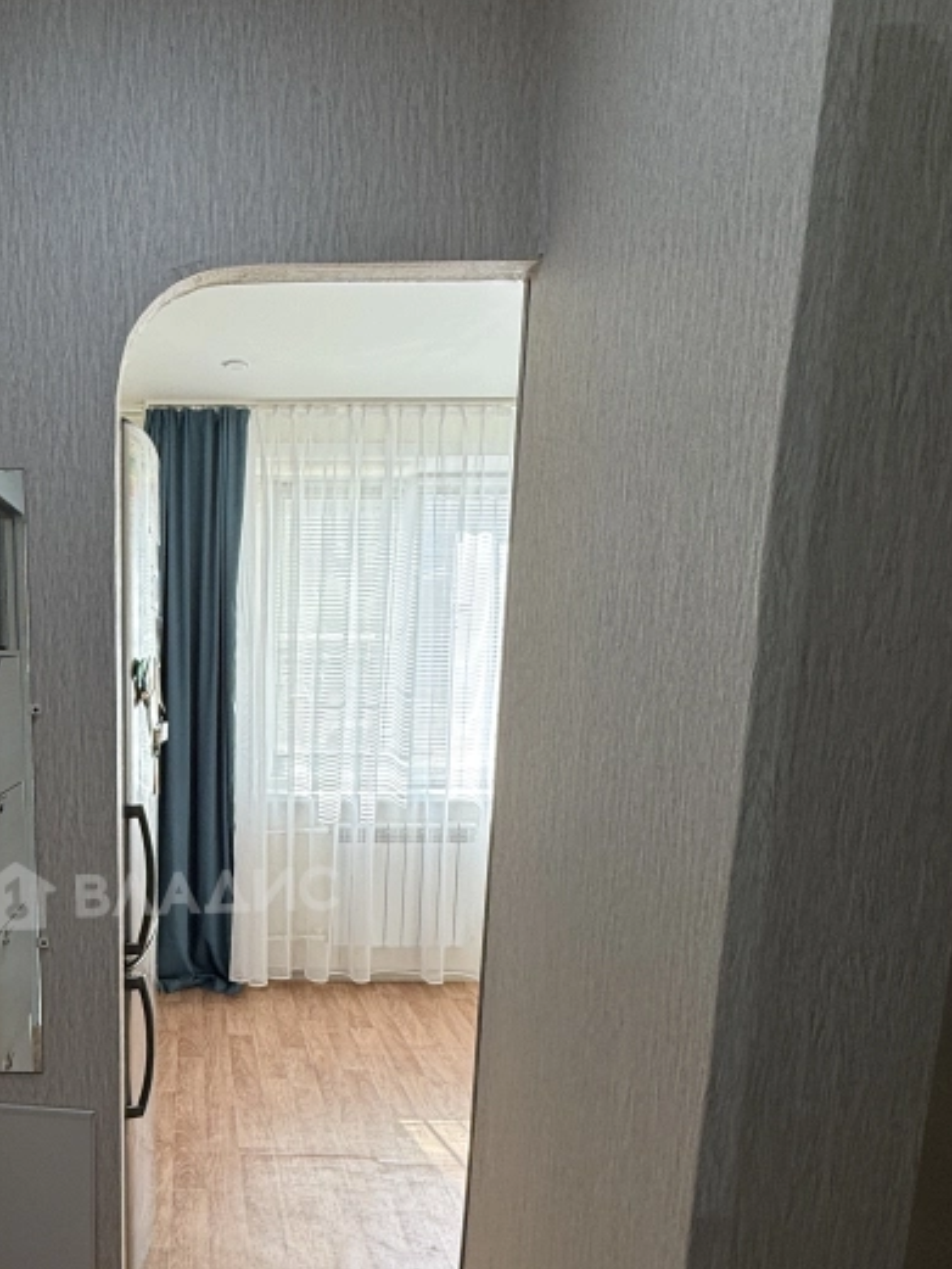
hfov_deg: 45.3
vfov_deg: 59.5
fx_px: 1063
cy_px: 891
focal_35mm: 29
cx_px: 161
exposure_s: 1/100
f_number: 2.2
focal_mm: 2.22
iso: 50
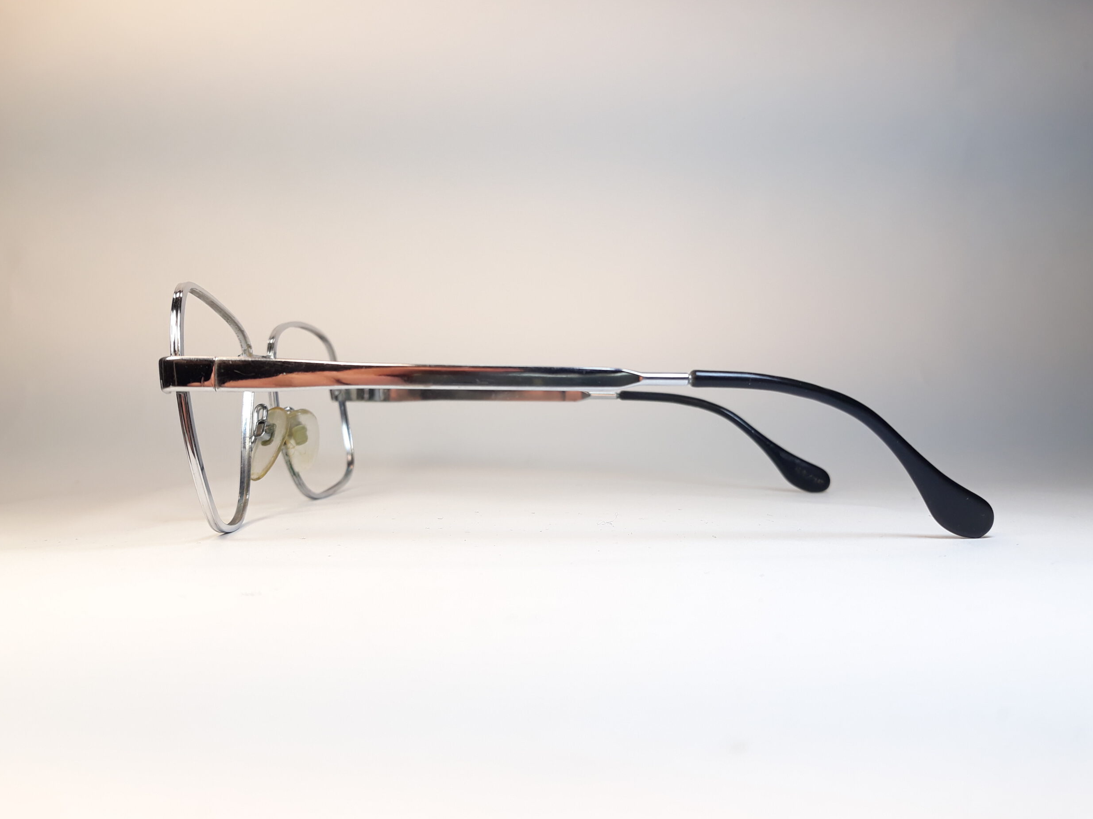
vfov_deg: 49.7
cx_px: 535
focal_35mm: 28
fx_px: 884
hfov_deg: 63.4
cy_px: 409
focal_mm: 3.71
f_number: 1.7
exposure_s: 1/454
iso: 40
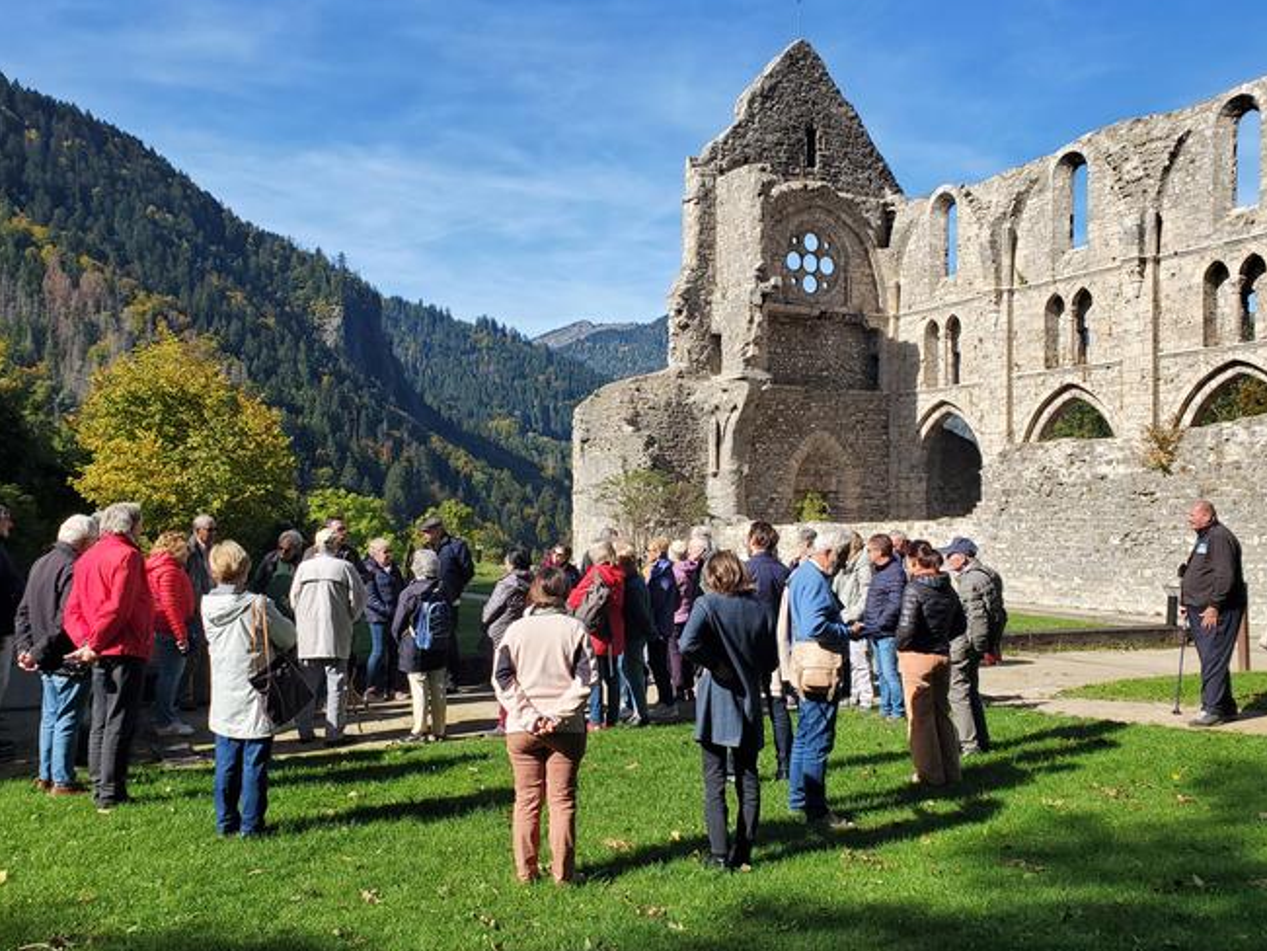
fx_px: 1172
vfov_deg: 44.1
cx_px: 711
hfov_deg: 56.6
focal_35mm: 32
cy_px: 522
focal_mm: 4.3
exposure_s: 1/1082
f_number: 2.4
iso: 50
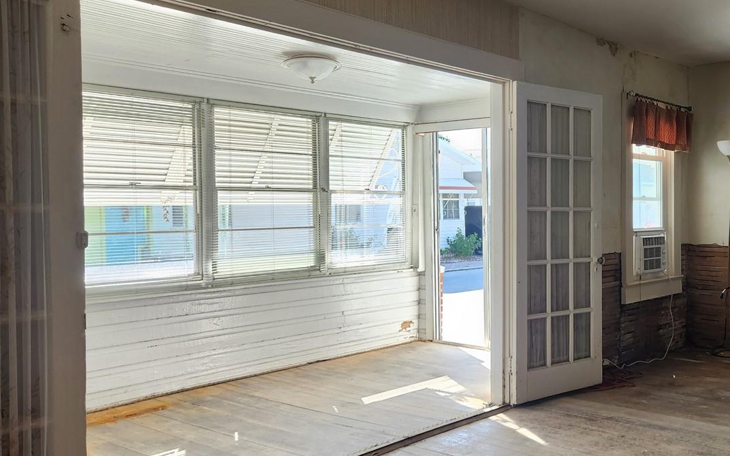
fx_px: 716
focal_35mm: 36
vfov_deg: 35.3
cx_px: 531
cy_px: 213
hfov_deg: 52.1
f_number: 1.8
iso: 100
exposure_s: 1/180
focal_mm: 5.4
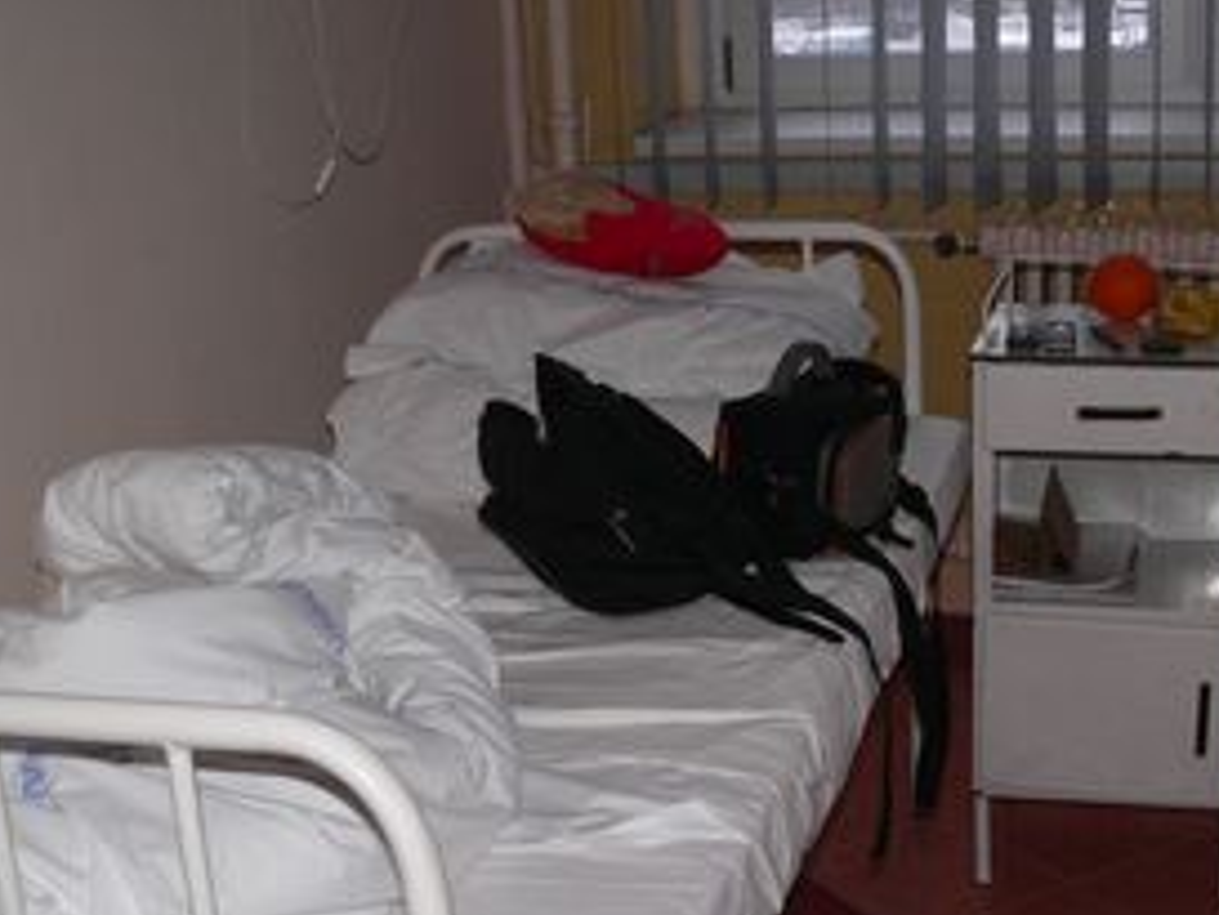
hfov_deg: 34.1
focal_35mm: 56
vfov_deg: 25.8
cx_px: 797
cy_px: 699
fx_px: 1973
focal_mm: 6
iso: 100
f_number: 2.8
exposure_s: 1/15
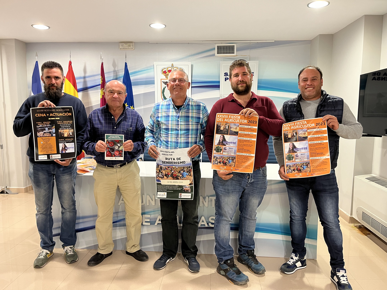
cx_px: 194
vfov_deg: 53.1
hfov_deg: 67.3
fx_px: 291
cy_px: 145
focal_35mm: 26
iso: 250
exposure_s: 1/50
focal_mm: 5.1
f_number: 1.6
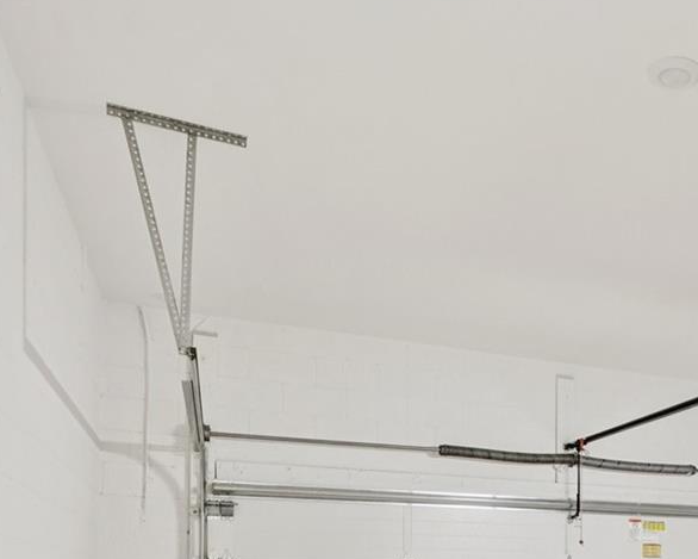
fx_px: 847
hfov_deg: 40.0
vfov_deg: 32.6
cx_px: 679
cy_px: 598
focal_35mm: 41
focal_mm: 16
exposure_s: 1/4
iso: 400
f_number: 8
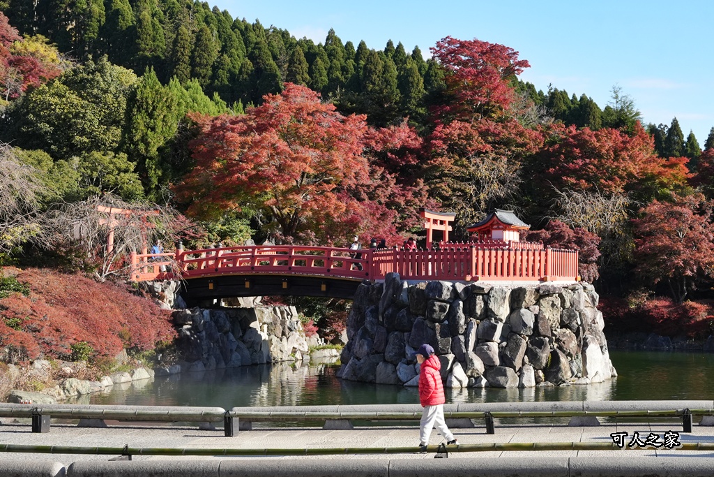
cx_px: 357
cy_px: 238
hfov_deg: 32.9
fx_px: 1210
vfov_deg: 22.3
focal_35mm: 61
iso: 1000
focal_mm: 40.7
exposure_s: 1/1250
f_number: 8
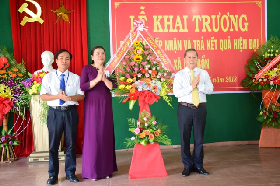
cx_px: 140
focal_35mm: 39
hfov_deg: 49.6
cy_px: 93
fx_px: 303
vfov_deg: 34.1
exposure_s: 1/25
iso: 640
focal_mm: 26
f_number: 3.8
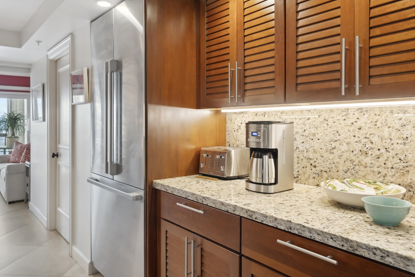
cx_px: 210
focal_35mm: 27
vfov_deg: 47.9
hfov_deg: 67.4
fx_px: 311
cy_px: 125
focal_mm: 24
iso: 400
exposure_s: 1/13
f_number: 8
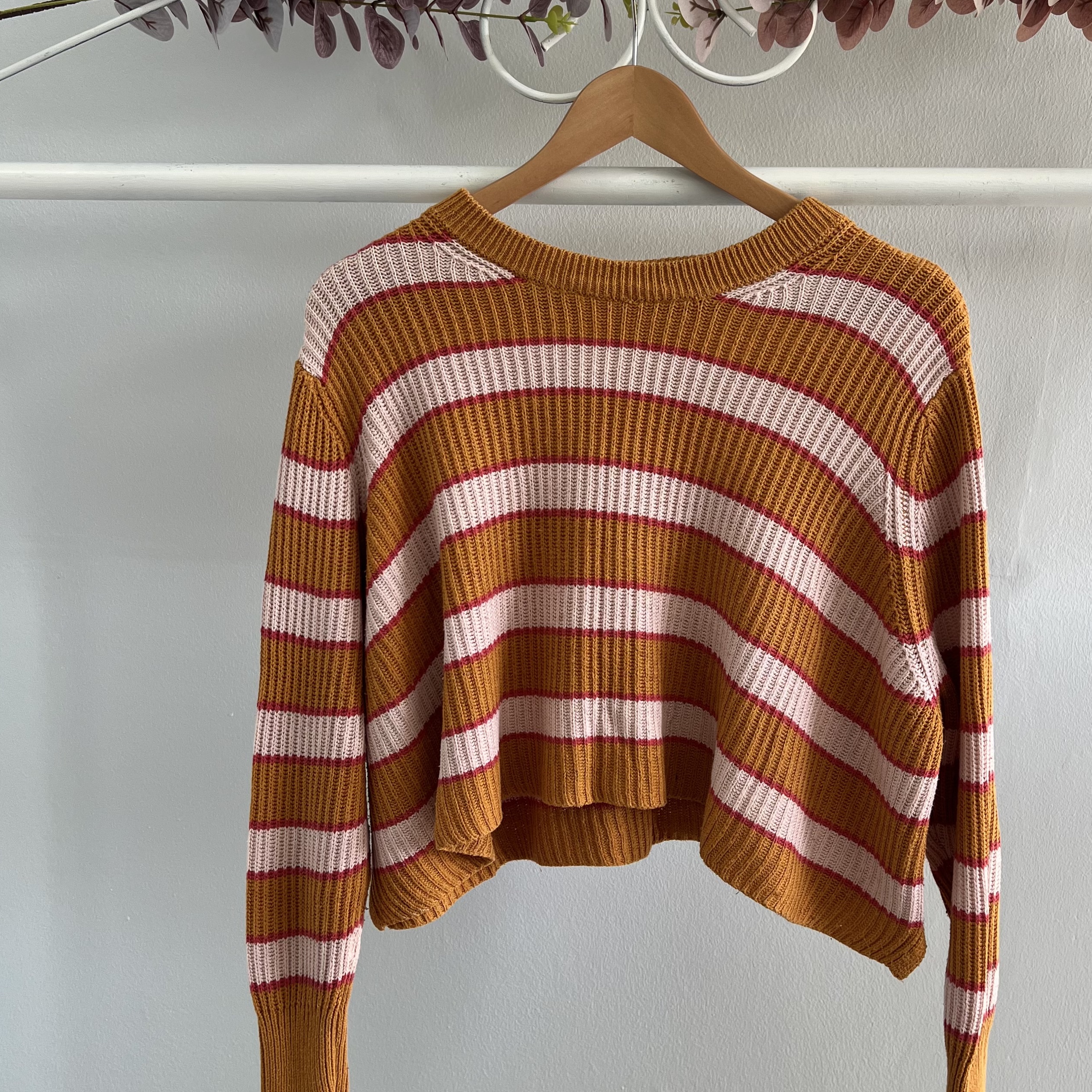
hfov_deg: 45.9
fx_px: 1285
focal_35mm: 36
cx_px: 638
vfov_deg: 46.0
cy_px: 544
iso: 40
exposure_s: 1/187
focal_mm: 5.7
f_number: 1.5
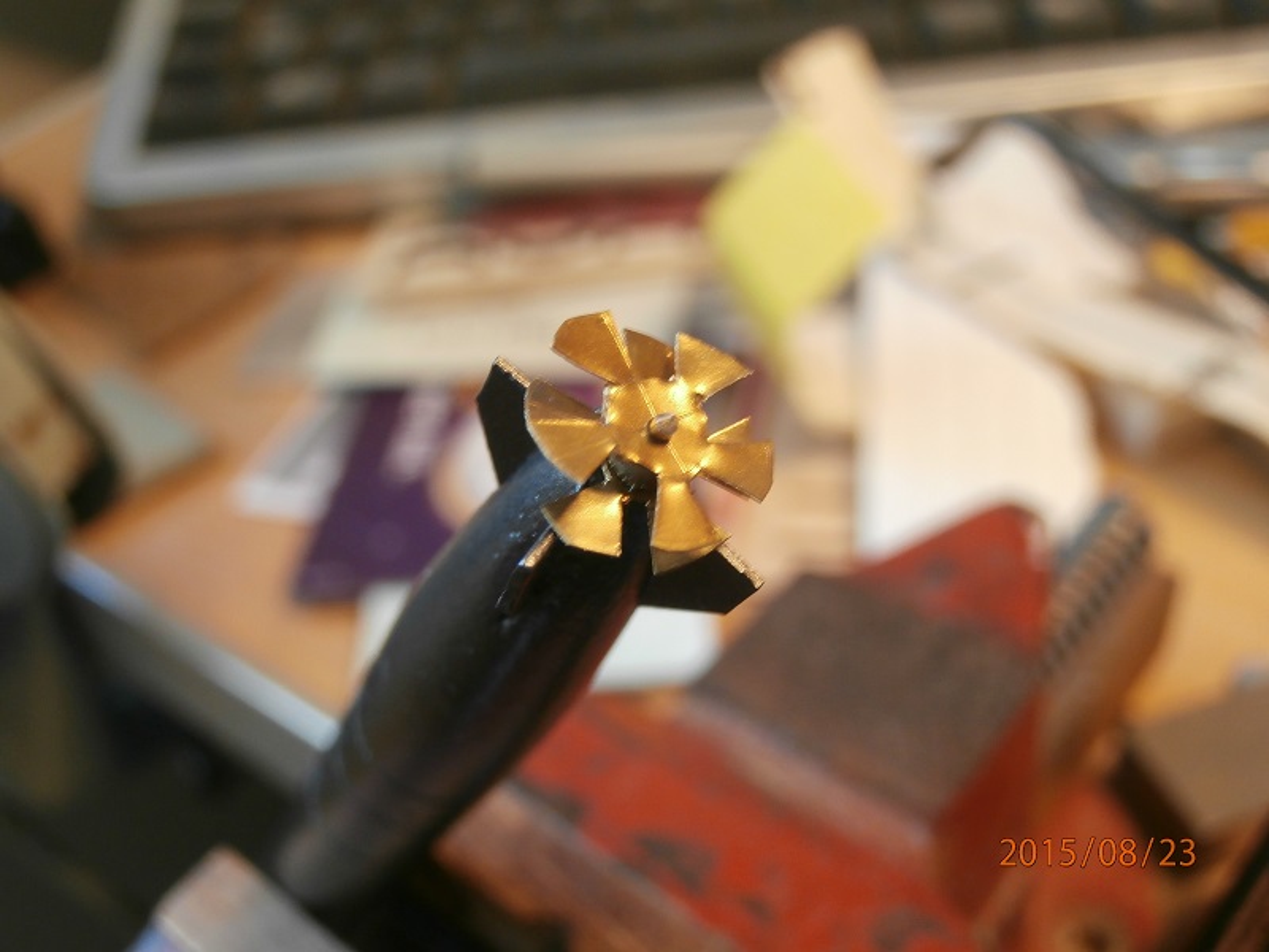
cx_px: 634
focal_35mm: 38
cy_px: 476
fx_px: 1393
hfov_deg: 49.0
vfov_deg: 37.7
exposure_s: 1/13
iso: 200
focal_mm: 6.67
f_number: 3.9
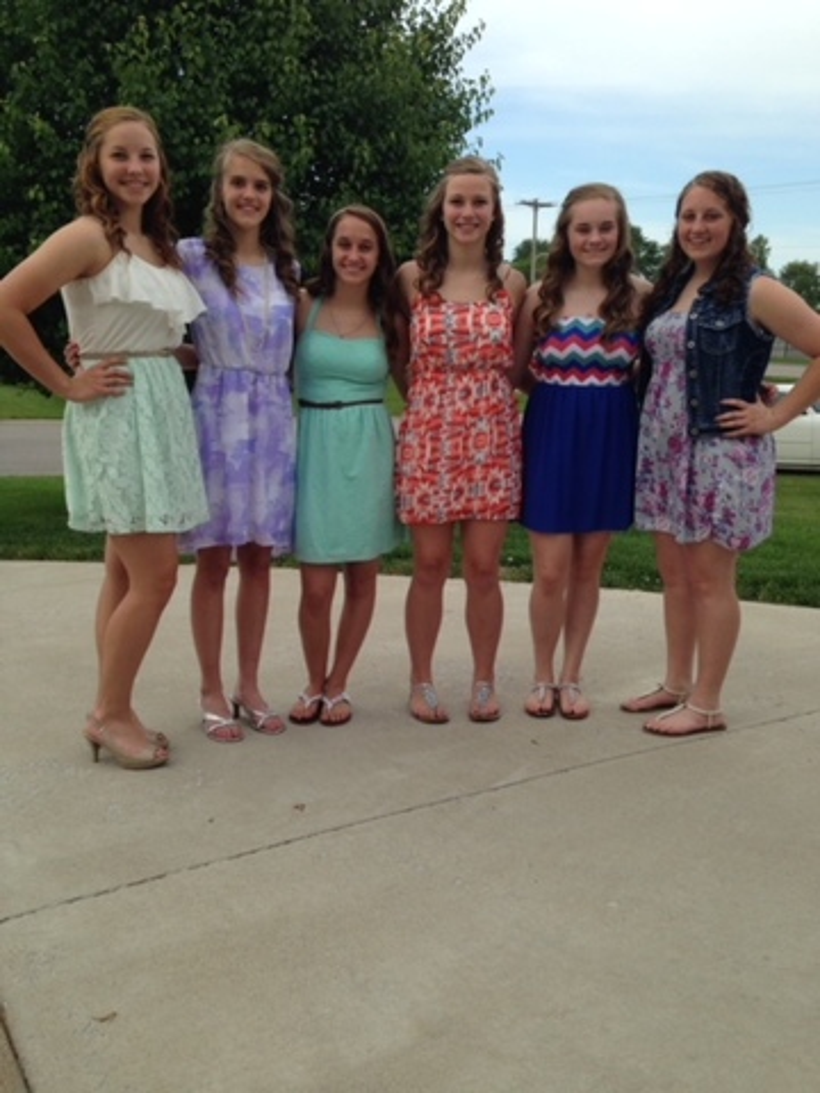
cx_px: 410
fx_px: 1042
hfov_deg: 42.9
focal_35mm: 33
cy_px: 546
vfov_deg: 55.4
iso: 50
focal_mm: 4.12
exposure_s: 1/834
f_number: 2.4
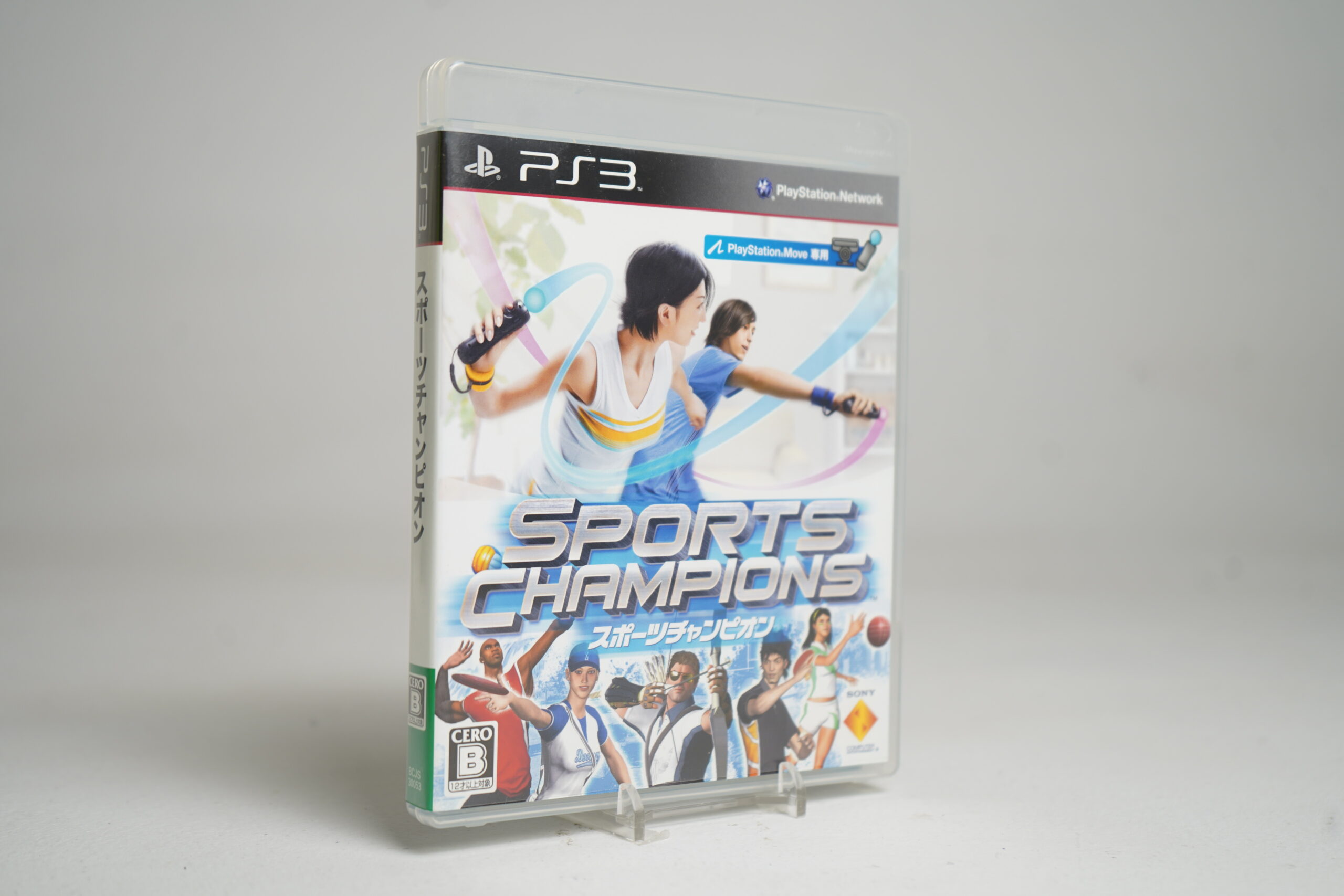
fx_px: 1792
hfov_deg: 41.1
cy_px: 448
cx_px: 672
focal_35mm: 48
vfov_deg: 28.1
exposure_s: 1/50
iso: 160
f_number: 4.5
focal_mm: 48
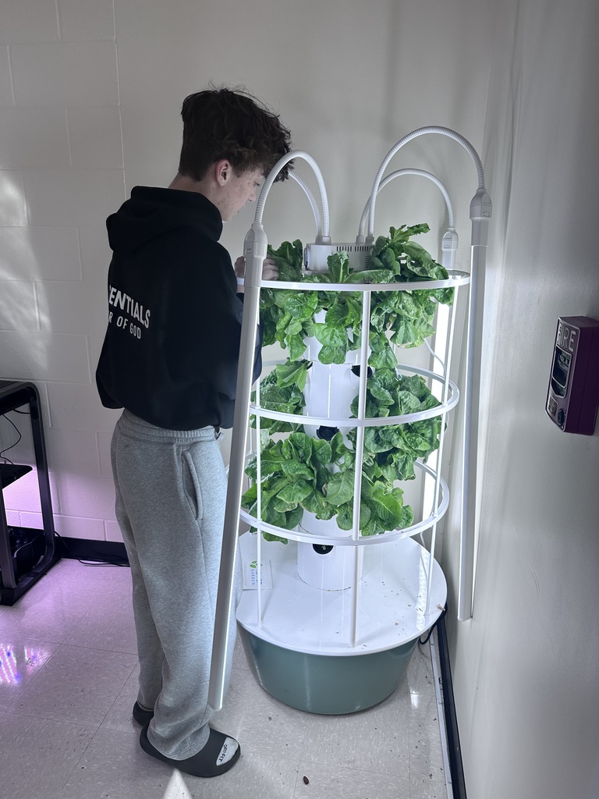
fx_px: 554
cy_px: 400
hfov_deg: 56.8
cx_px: 300
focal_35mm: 24
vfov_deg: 71.6
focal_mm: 6.86
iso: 80
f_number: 1.78
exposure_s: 1/601
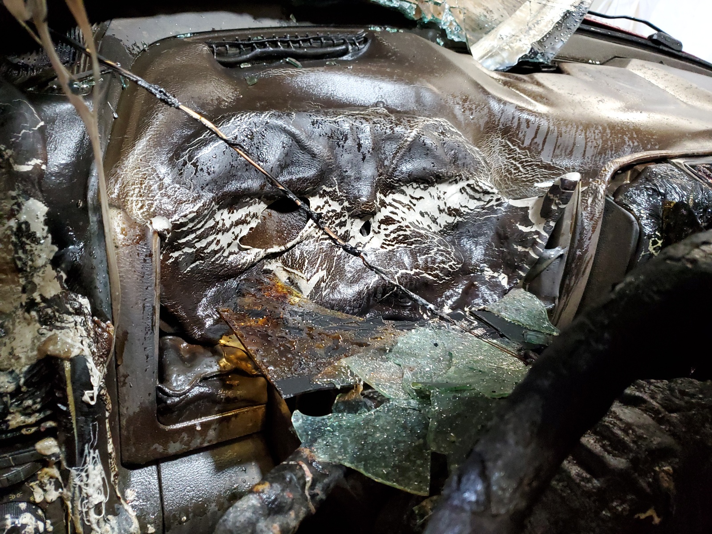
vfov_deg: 53.1
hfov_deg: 67.3
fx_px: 535
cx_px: 356
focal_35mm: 26
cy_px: 267
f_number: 1.5
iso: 379
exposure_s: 1/60.2
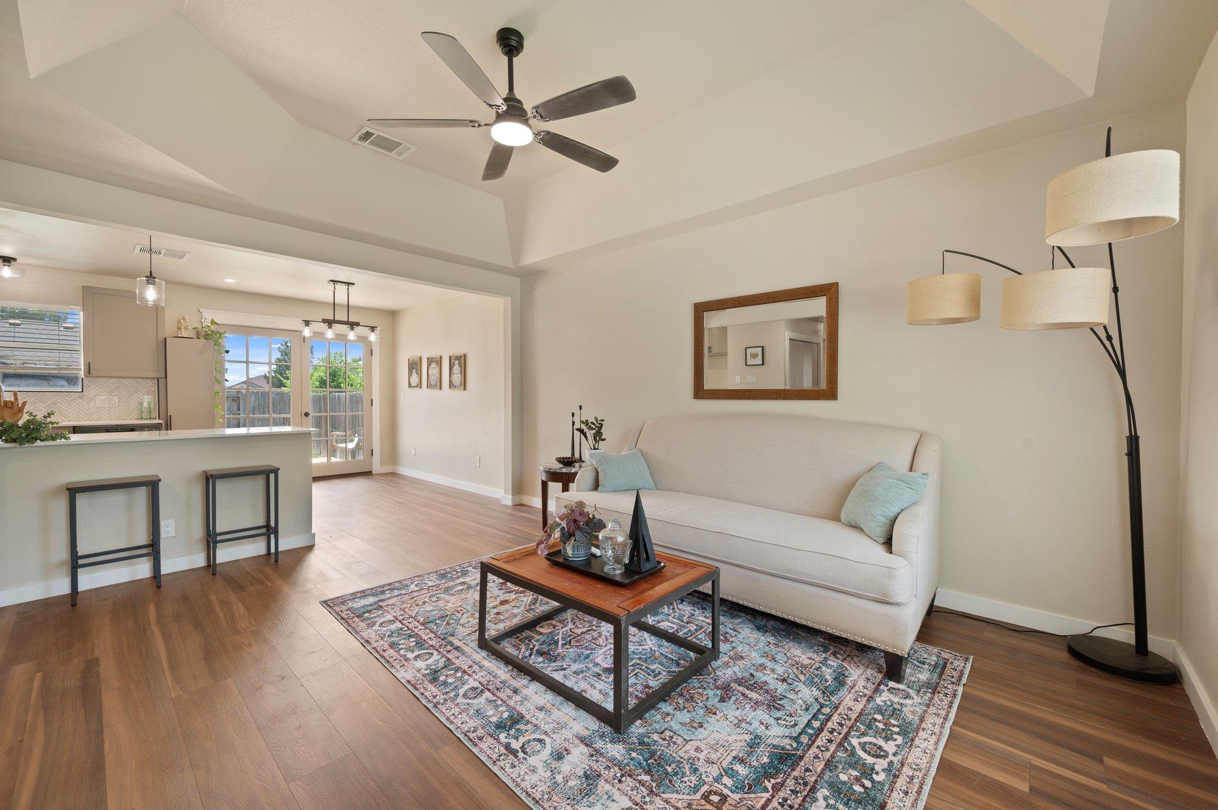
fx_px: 473
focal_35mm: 14
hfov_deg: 104.3
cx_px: 609
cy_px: 405
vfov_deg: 81.1
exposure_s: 1/1.25
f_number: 8
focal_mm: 14
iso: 100
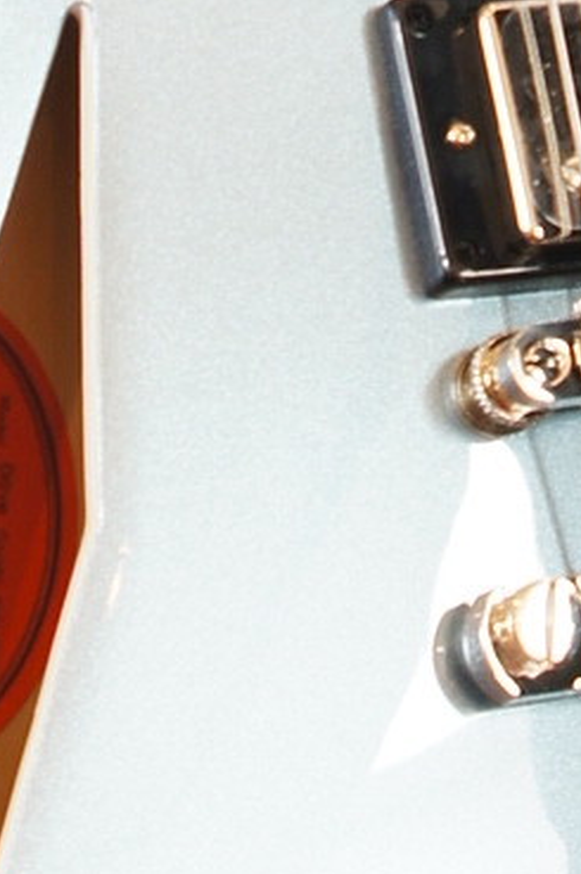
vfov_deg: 6.3
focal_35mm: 325
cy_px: -495
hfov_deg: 4.2
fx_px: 7892
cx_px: 498
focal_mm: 35
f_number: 7.1
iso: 100
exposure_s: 1/2
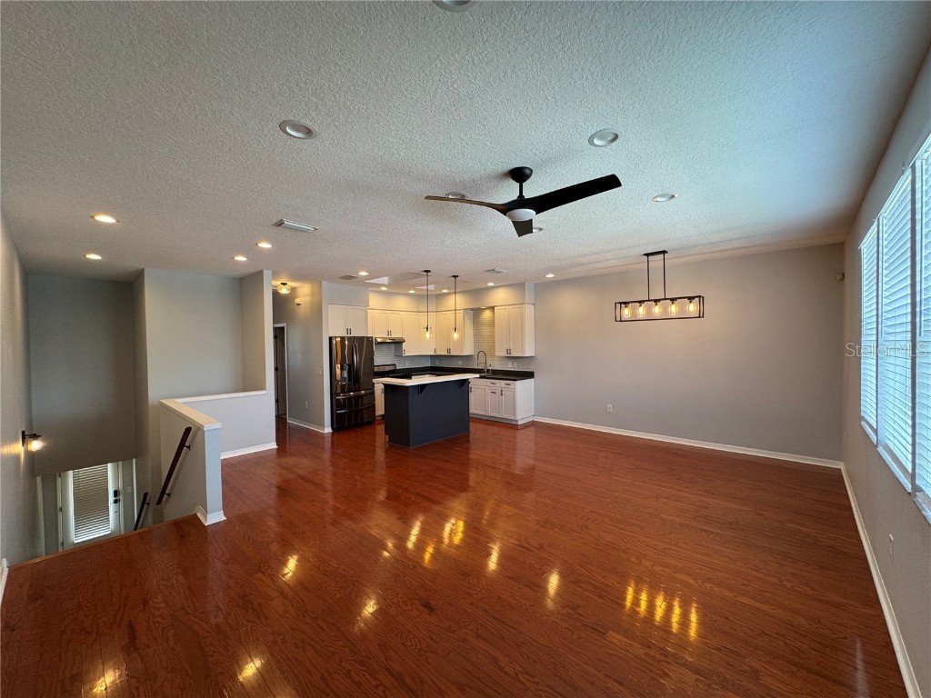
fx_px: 377
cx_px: 466
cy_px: 349
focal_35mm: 14
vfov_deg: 85.7
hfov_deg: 102.1
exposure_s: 1/120
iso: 100
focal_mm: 2.22
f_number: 2.2
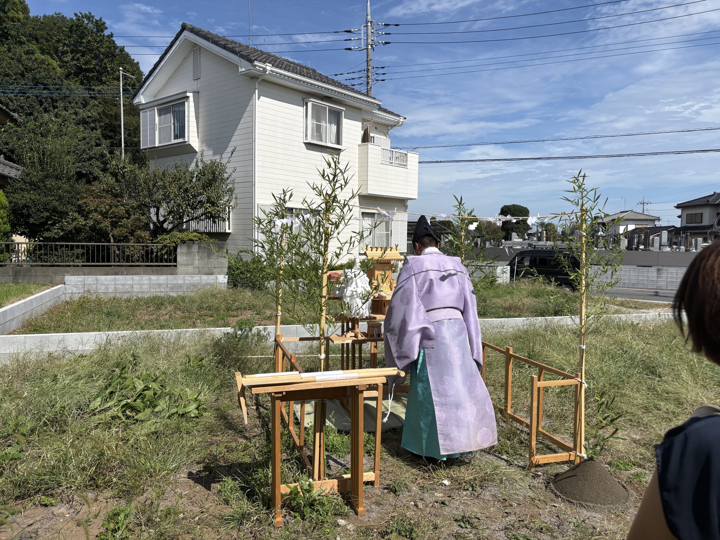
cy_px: 270
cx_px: 360
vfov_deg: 53.1
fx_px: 541
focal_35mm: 26
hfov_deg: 67.3
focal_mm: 5.96
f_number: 1.6
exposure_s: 1/6993
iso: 50
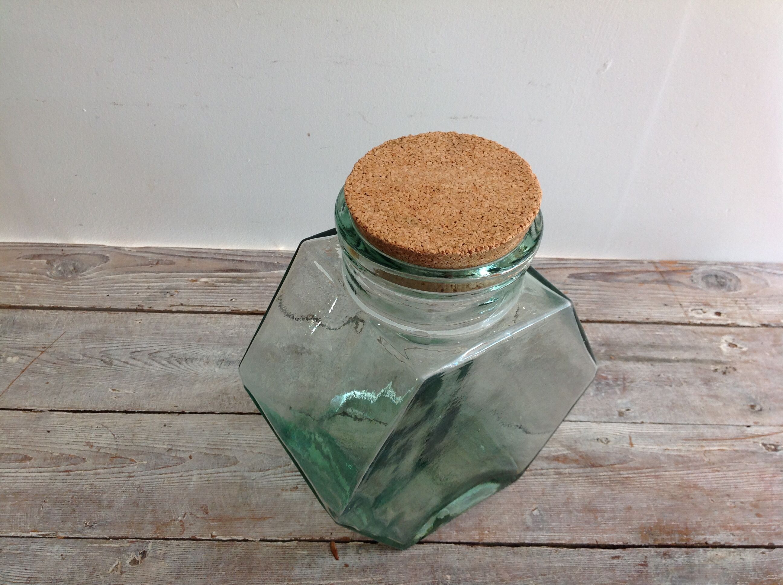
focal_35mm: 35
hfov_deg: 52.7
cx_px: 392
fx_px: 791
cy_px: 292
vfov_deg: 40.6
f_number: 2.4
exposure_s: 1/30
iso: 64
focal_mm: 4.28
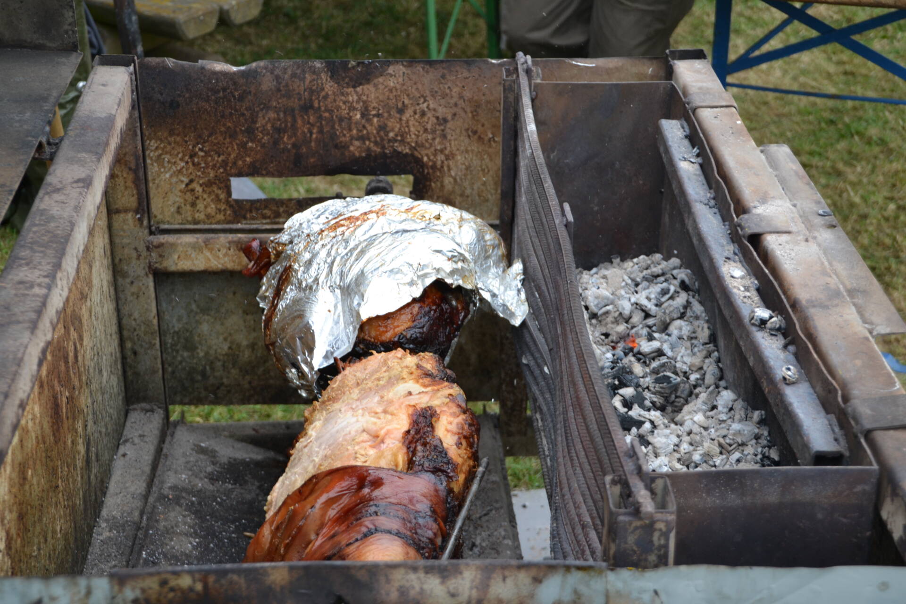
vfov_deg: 19.7
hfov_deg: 29.2
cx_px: 453
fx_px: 1736
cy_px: 302
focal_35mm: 69
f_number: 5.6
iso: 160
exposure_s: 1/125
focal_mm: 46
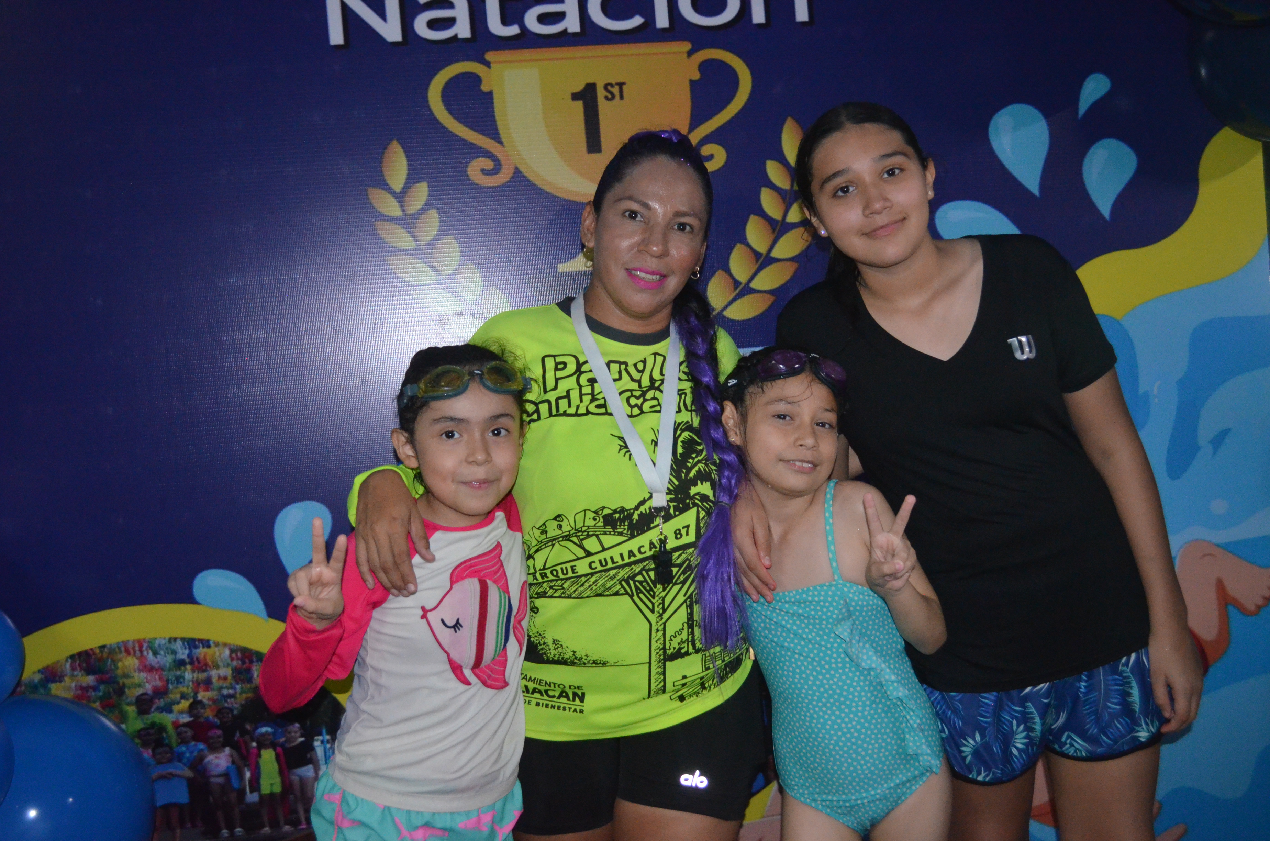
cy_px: 420
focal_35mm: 39
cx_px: 635
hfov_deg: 49.6
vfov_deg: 34.1
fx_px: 1373
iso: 3200
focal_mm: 26
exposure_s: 1/60
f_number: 4.2
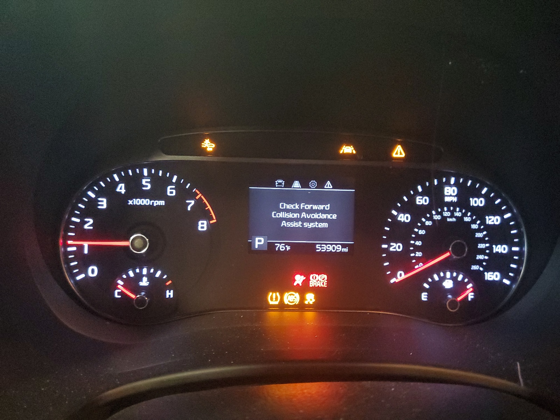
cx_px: 280
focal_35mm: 26
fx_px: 421
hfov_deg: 67.3
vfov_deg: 53.1
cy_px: 210
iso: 764
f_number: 1.5
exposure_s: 1/15
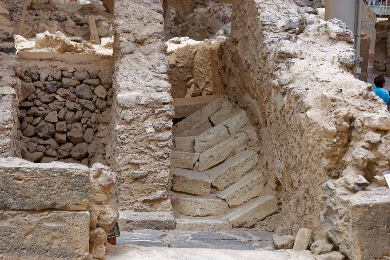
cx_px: 195
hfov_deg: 22.6
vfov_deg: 15.2
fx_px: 975
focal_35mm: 90
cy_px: 130
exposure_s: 1/100
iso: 1400
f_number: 5.3
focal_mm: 90
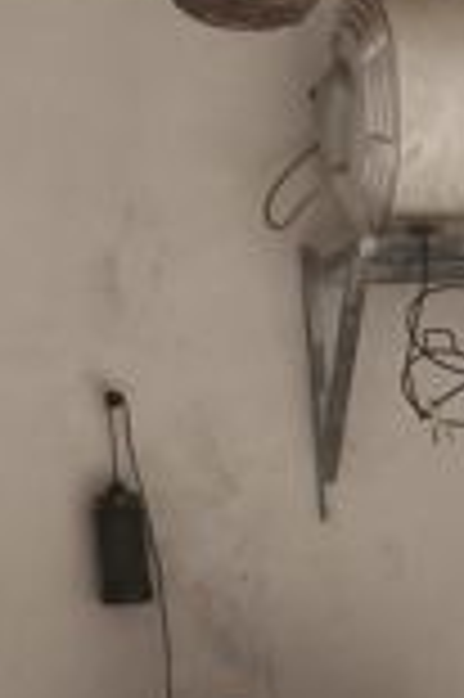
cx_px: 462
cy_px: 698
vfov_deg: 23.7
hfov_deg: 16.3
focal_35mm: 82
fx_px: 1589
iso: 80
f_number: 1.7
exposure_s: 1/1959
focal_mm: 5.35
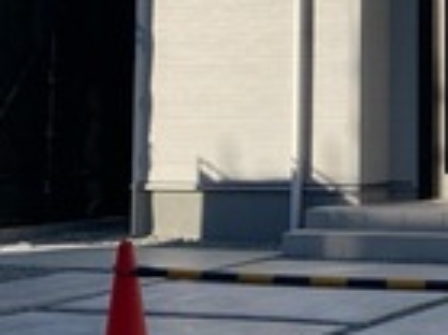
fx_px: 1668
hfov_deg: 14.9
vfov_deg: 11.2
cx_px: 503
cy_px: -84
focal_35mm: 129
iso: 20
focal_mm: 3.99
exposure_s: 1/2525
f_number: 1.8
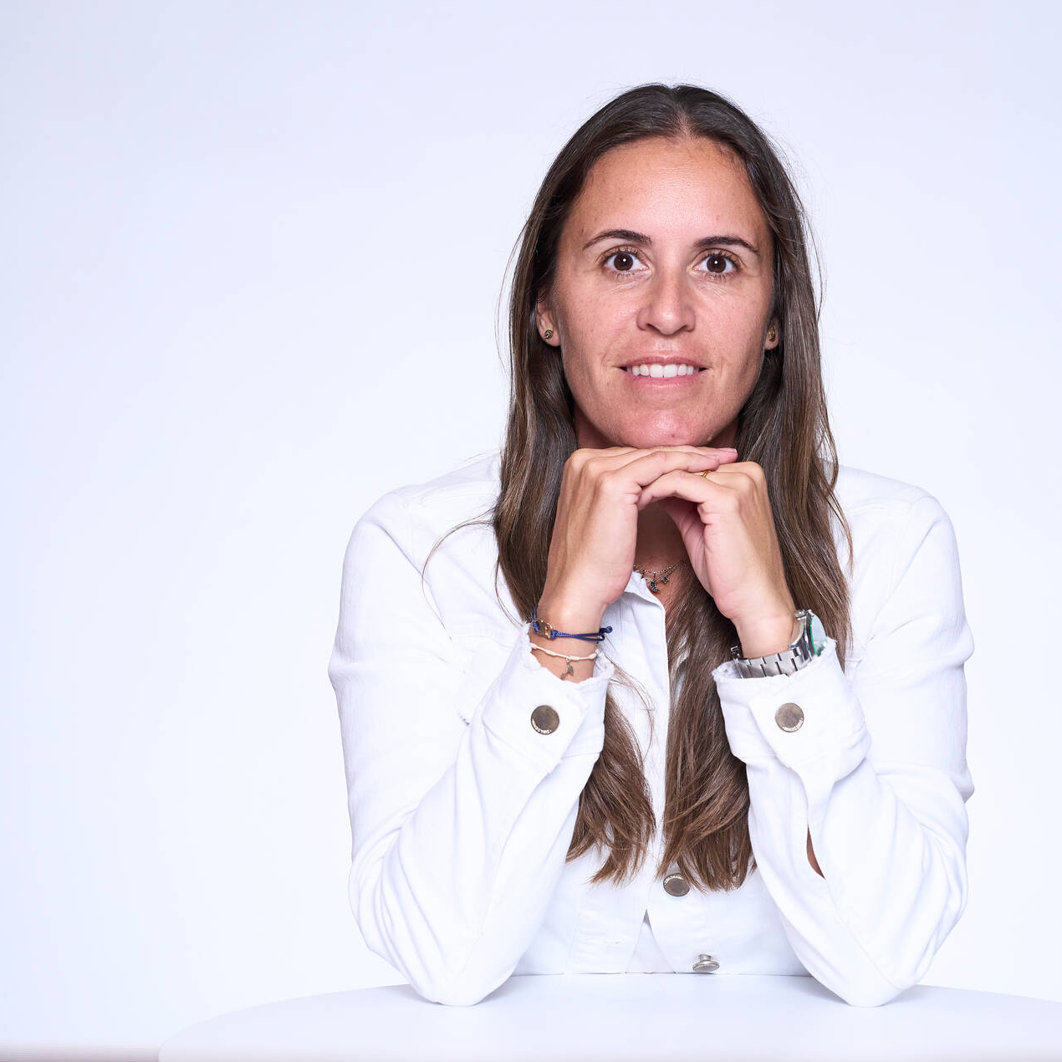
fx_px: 2985
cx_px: 619
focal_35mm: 86
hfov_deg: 20.2
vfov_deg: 20.2
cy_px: 529
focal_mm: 67
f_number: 8
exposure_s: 1/200
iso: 1250
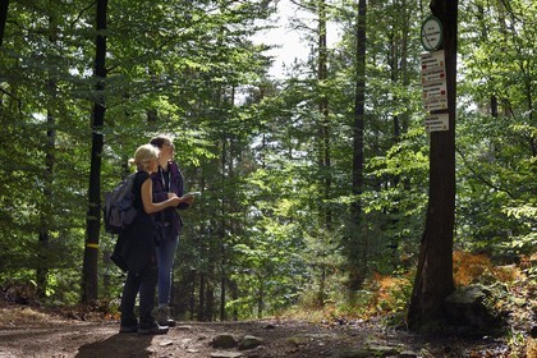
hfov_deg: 28.8
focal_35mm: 70
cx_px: 268
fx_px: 1044
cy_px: 179
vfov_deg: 19.5
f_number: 10
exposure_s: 1/250
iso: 800
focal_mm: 70
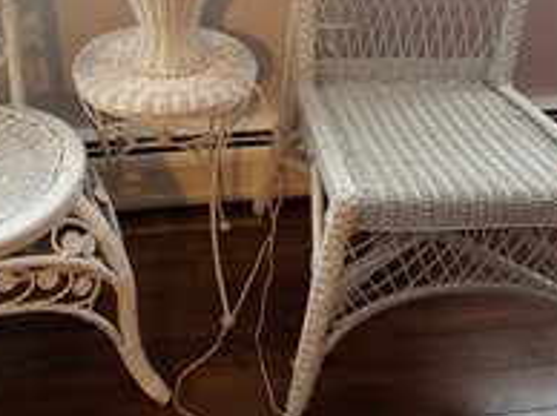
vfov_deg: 30.7
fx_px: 739
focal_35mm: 46
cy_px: 82
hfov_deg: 40.6
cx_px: 174
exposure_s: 1/40
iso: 640
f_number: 1.6
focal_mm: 5.96
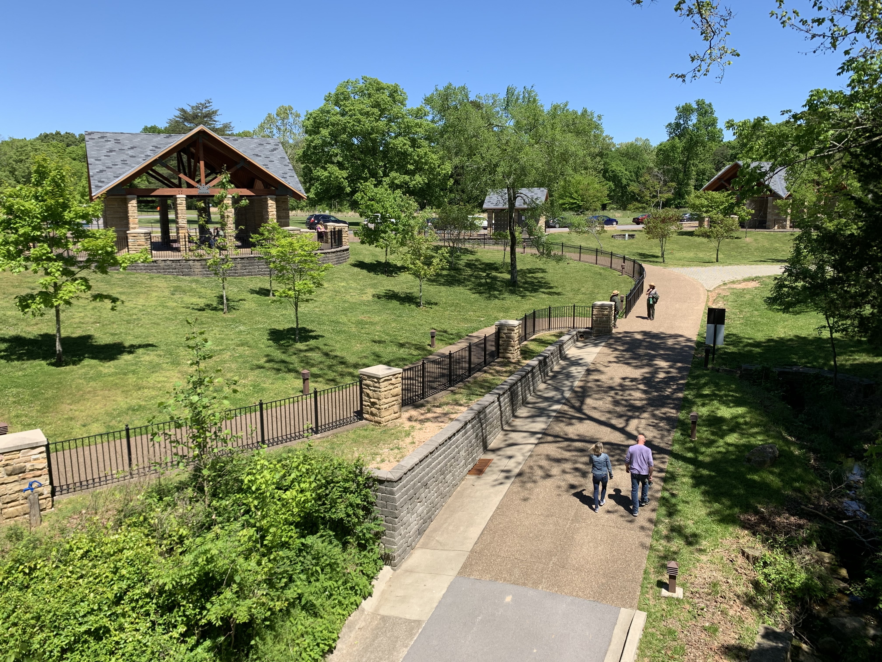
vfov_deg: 53.1
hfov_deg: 67.3
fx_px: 662
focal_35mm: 26
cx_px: 441
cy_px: 331
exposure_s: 1/1513
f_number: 1.8
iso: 25
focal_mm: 4.25
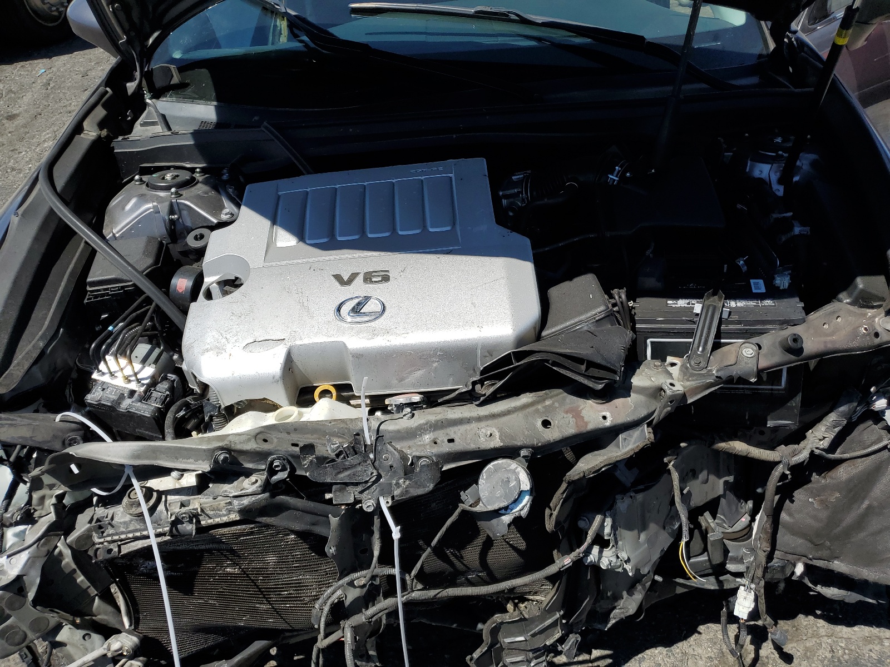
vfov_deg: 53.1
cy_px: 334
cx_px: 445
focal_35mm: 26
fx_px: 668
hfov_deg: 67.3
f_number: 1.5
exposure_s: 1/5000
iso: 50
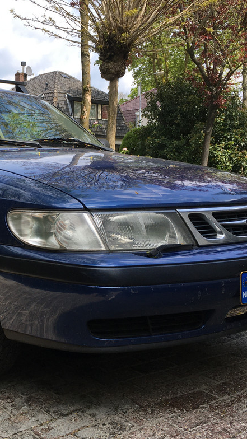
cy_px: 222
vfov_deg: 47.4
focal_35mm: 43
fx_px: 501
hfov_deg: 27.0
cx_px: 36
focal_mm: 4.15
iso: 25
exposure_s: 1/836
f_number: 2.2
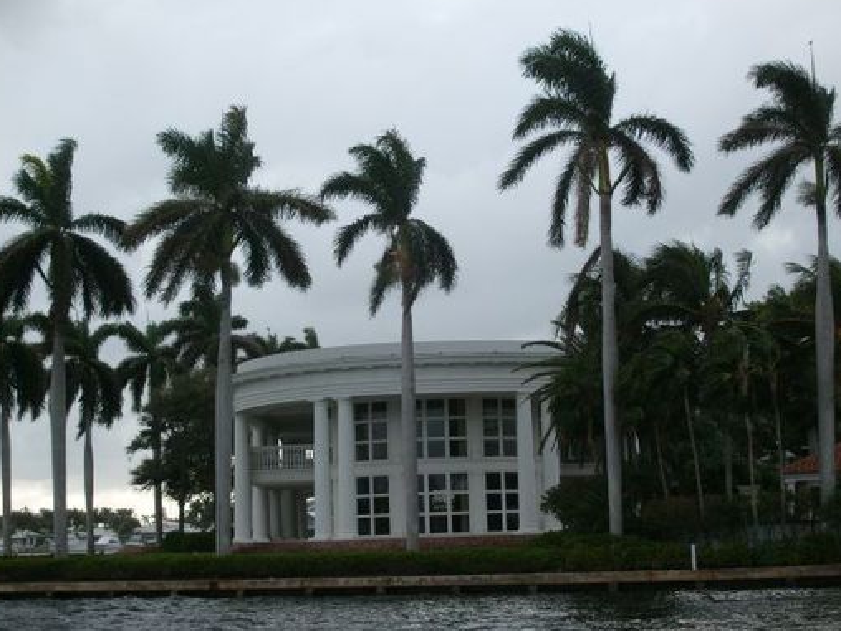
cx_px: 420
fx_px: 1555
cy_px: 306
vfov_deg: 22.9
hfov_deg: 30.3
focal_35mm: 64
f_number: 3.6
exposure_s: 1/350
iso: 80
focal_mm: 10.3
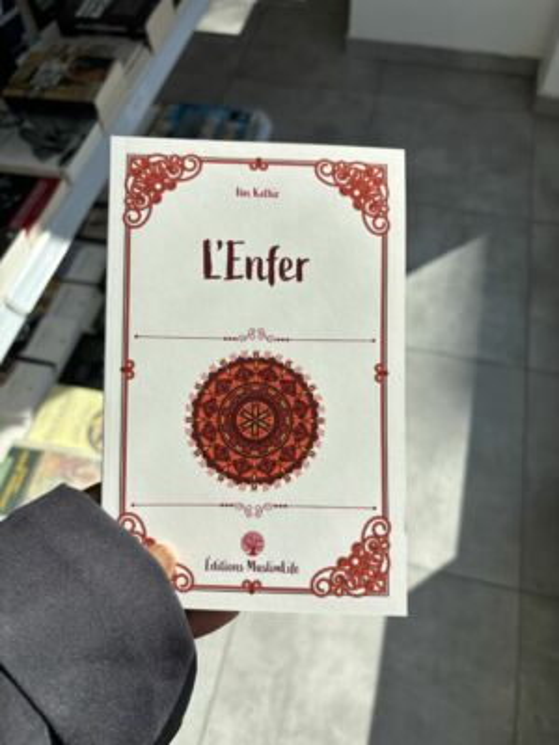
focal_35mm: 26
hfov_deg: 53.1
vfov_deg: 67.3
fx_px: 560
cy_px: 372
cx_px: 280
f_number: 1.6
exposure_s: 1/3106
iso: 50
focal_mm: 5.96
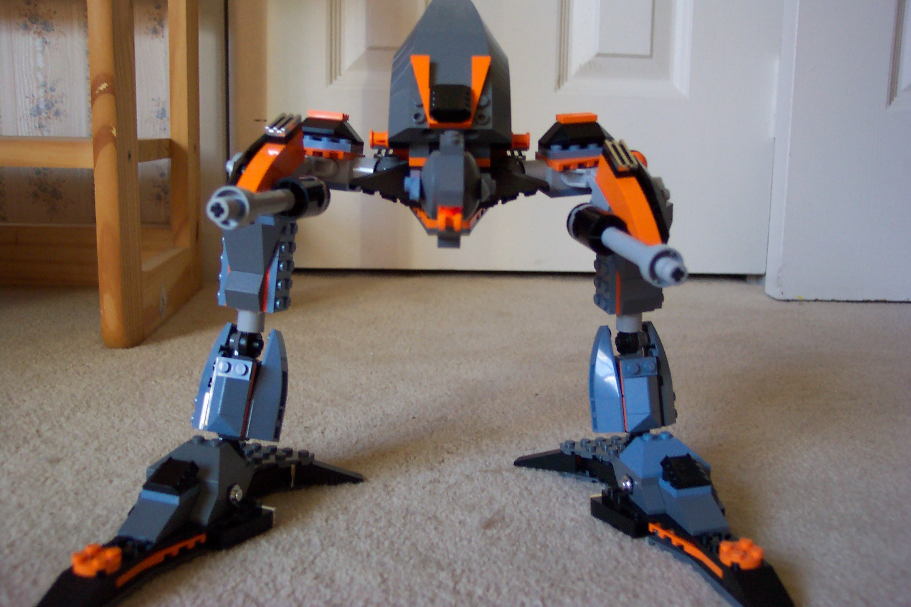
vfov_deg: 35.1
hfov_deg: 50.7
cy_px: 304
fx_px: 962
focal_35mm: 38
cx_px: 456
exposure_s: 1/15
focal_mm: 8
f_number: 2.8
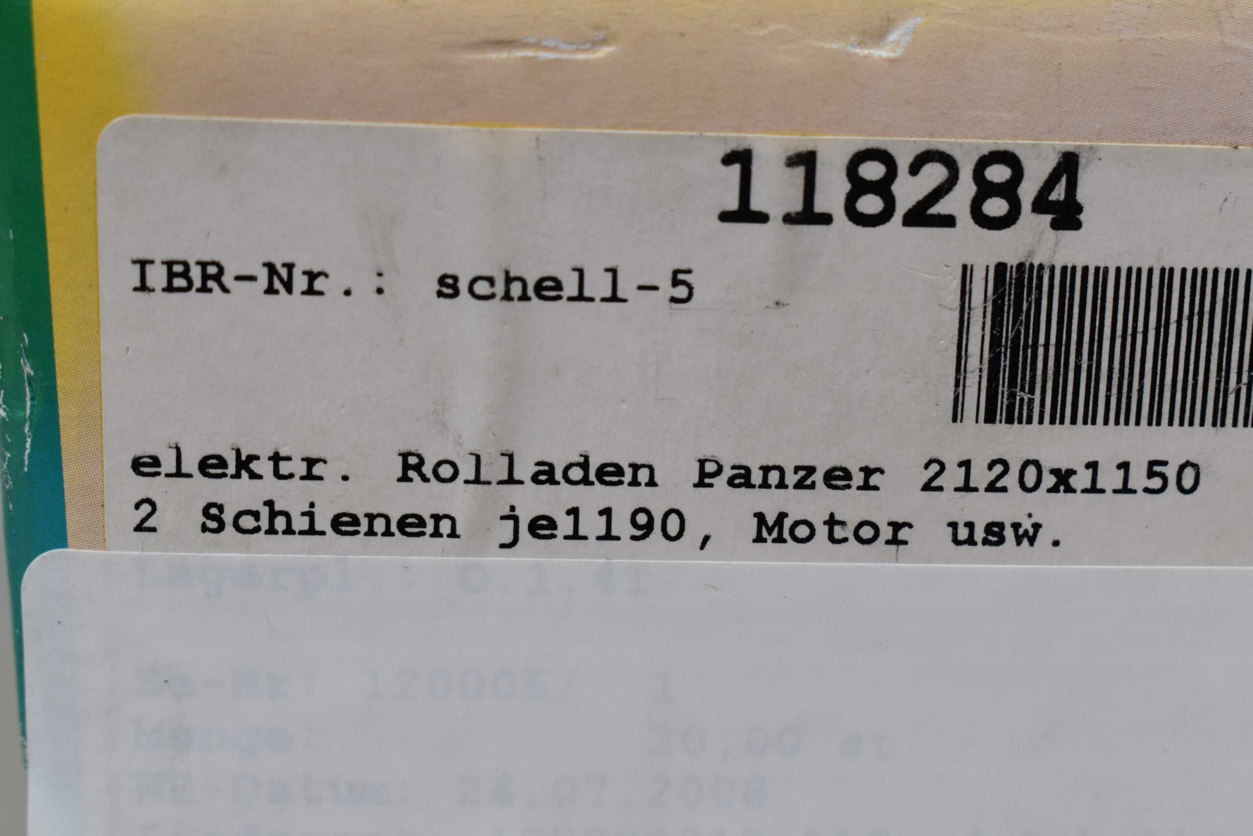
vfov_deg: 20.2
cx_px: 626
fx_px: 2349
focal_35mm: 68
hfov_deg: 29.9
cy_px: 418
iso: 400
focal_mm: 45
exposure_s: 1/60
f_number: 7.1
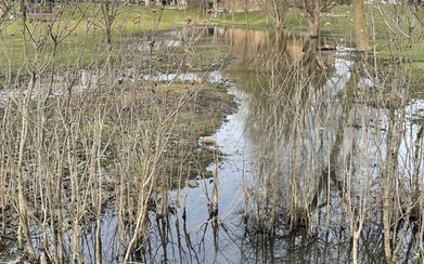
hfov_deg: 49.3
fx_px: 462
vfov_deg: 31.9
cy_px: 149
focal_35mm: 40
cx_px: 221
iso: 32
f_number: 1.6
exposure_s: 1/615
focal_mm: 4.2
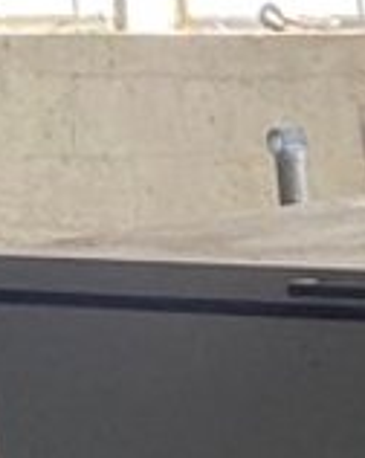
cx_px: 1711
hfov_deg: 5.2
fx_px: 3288
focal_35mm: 243
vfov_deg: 7.8
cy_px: 671
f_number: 1.8
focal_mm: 4.25
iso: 80
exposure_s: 1/121
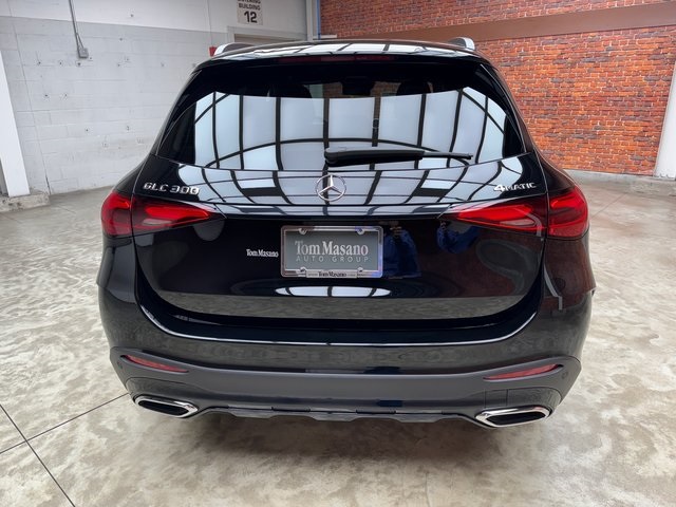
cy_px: 254
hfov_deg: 71.6
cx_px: 338
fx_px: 469
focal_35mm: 24
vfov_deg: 56.8
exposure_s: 1/120
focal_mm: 6.76
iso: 100
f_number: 1.78
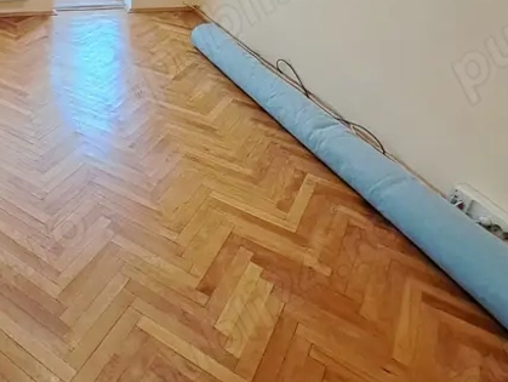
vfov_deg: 40.1
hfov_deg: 50.7
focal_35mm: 31
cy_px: 2
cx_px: 39
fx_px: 455
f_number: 2.2
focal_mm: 1.74
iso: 200
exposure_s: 1/33
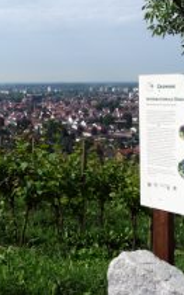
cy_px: 118
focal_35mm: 51
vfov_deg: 39.4
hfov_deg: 25.0
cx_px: 46
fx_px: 410
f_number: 8
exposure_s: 1/320
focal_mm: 4.7
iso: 100
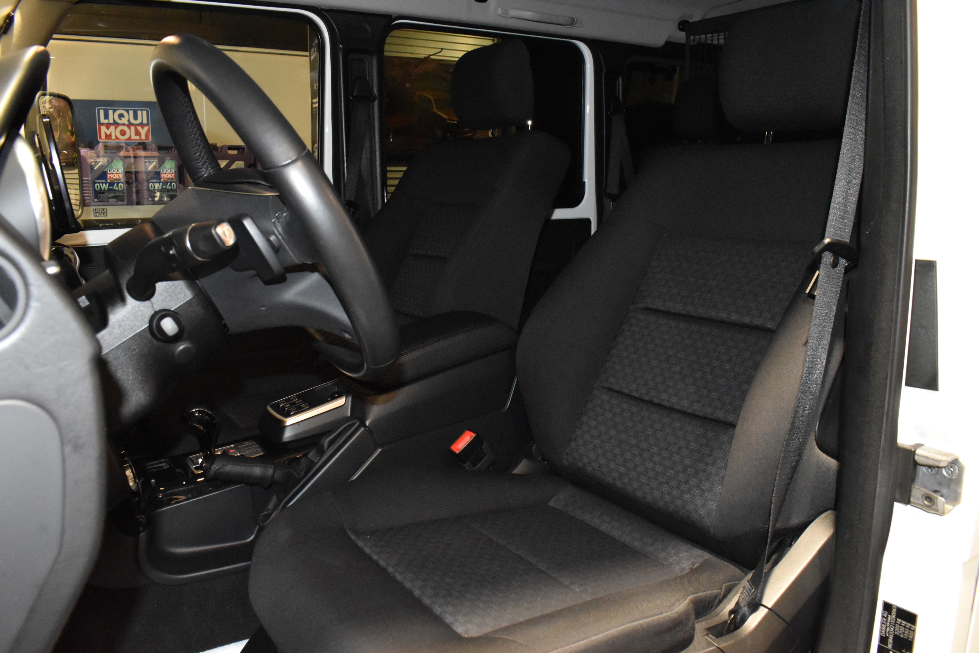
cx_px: 490
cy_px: 326
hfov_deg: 67.4
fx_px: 734
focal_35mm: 27
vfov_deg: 47.9
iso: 6400
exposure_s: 1/60
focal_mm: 18
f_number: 8
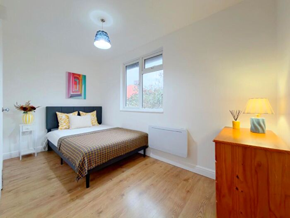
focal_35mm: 14
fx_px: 117
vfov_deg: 85.7
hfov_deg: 102.1
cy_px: 109
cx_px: 145
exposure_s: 1/25
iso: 100
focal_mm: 2.22
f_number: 2.2
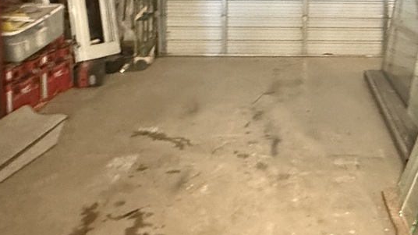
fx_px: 454
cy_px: -33
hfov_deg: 47.8
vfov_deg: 26.4
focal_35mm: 41
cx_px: 306
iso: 1000
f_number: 2.2
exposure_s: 1/40
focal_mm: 2.22
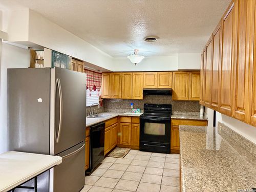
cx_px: 128
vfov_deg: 53.1
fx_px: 192
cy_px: 96
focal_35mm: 26
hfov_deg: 67.3
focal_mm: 5.96
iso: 400
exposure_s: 1/40
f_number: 1.6
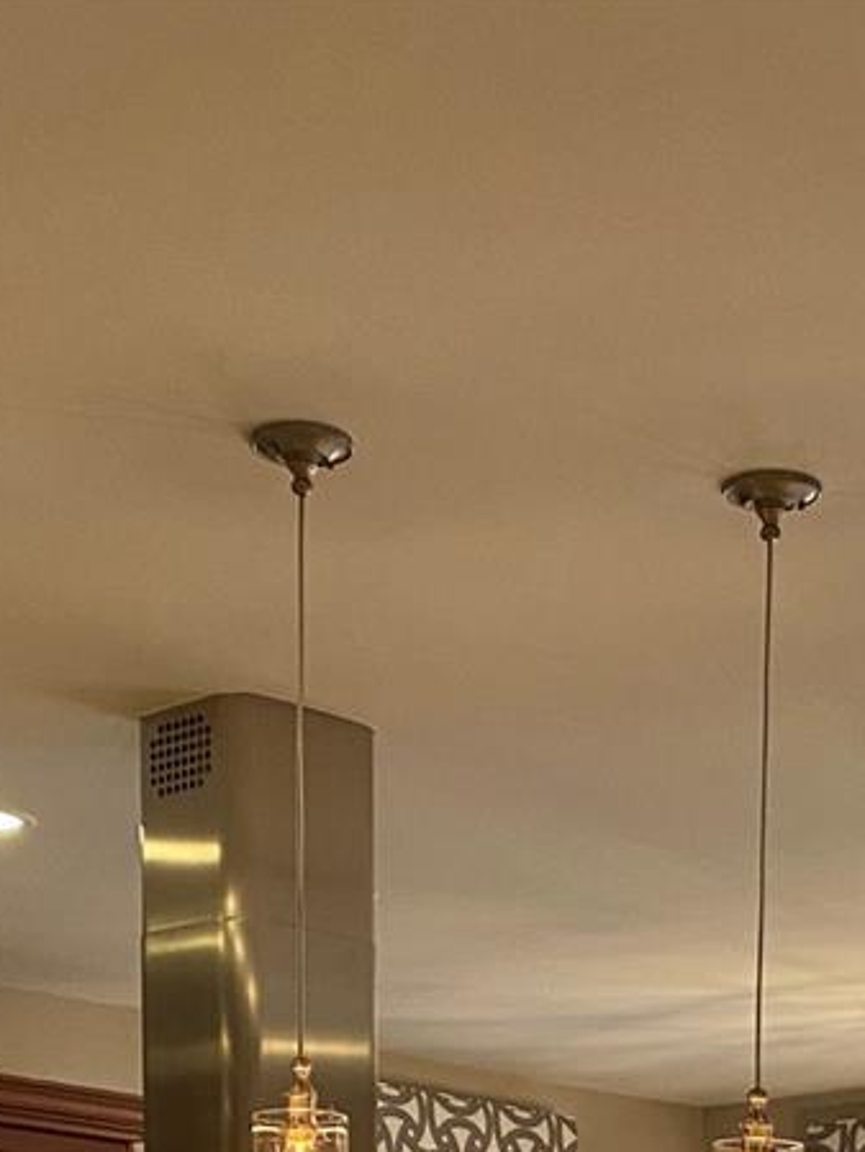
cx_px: 578
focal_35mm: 89
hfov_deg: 16.6
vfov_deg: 18.2
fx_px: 2964
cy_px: 1958
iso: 125
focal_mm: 4.25
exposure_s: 1/60
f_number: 1.8
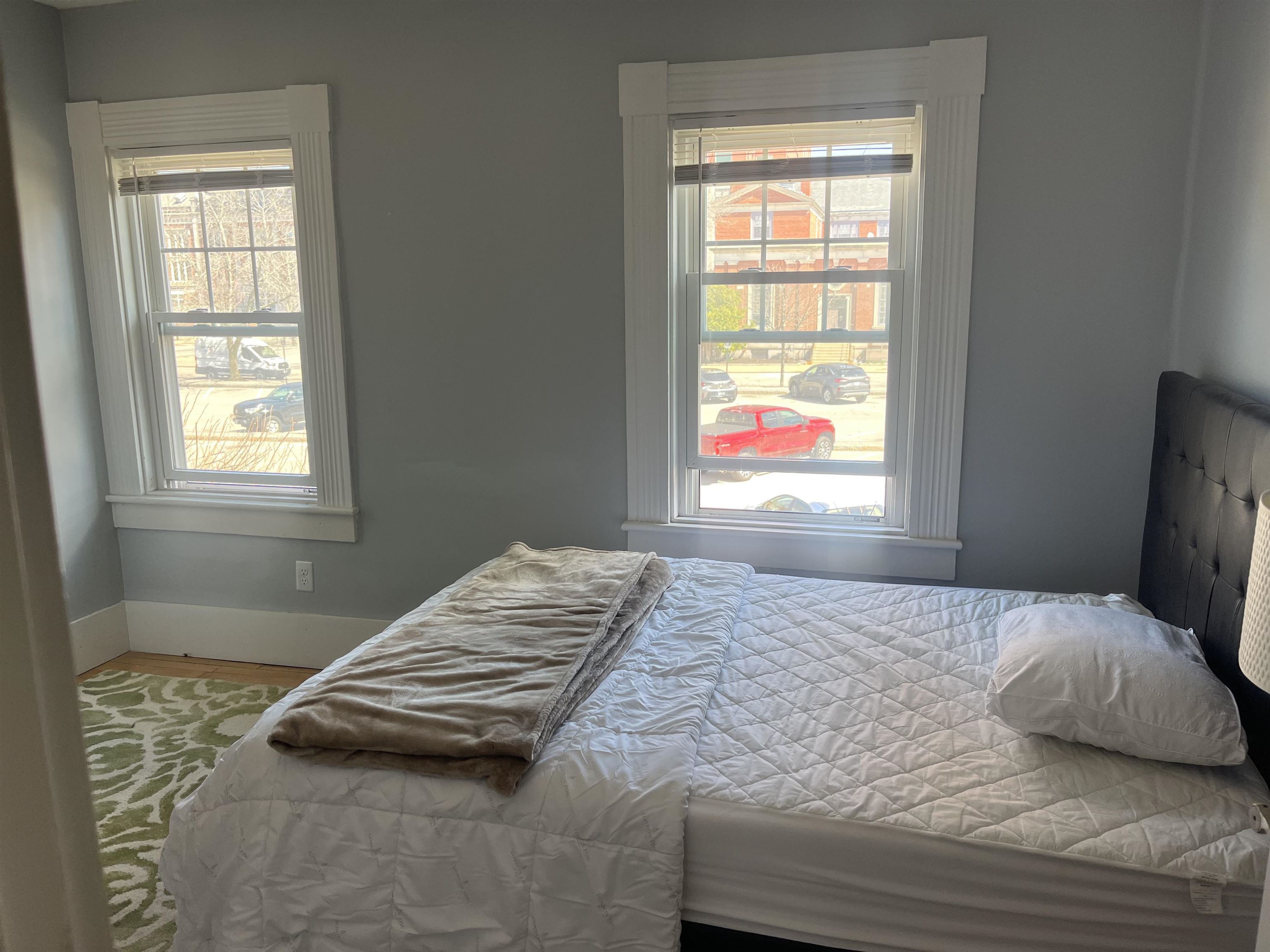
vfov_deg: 53.1
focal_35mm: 26
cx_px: 635
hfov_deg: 67.3
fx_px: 954
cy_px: 476
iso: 64
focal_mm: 5.1
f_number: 1.6
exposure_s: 1/153
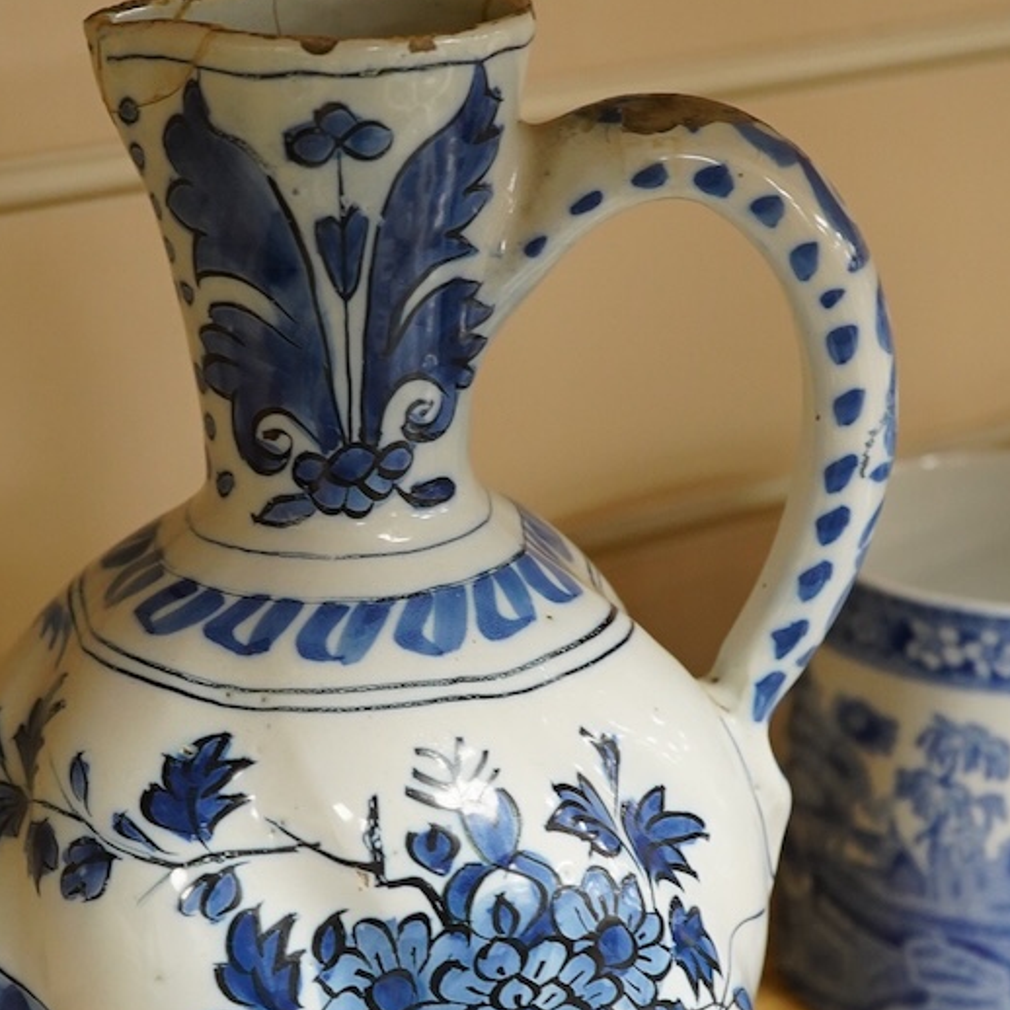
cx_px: 355
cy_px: 570
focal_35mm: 83
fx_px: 2740
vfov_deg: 20.9
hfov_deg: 20.8
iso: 2000
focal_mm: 30
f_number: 7.1
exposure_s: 1/125
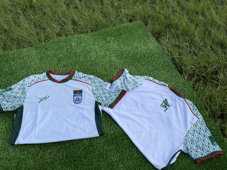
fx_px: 315
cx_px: 114
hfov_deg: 39.7
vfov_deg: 30.3
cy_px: 85
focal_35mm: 48
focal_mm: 6.76
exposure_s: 1/2342
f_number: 1.78
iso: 80
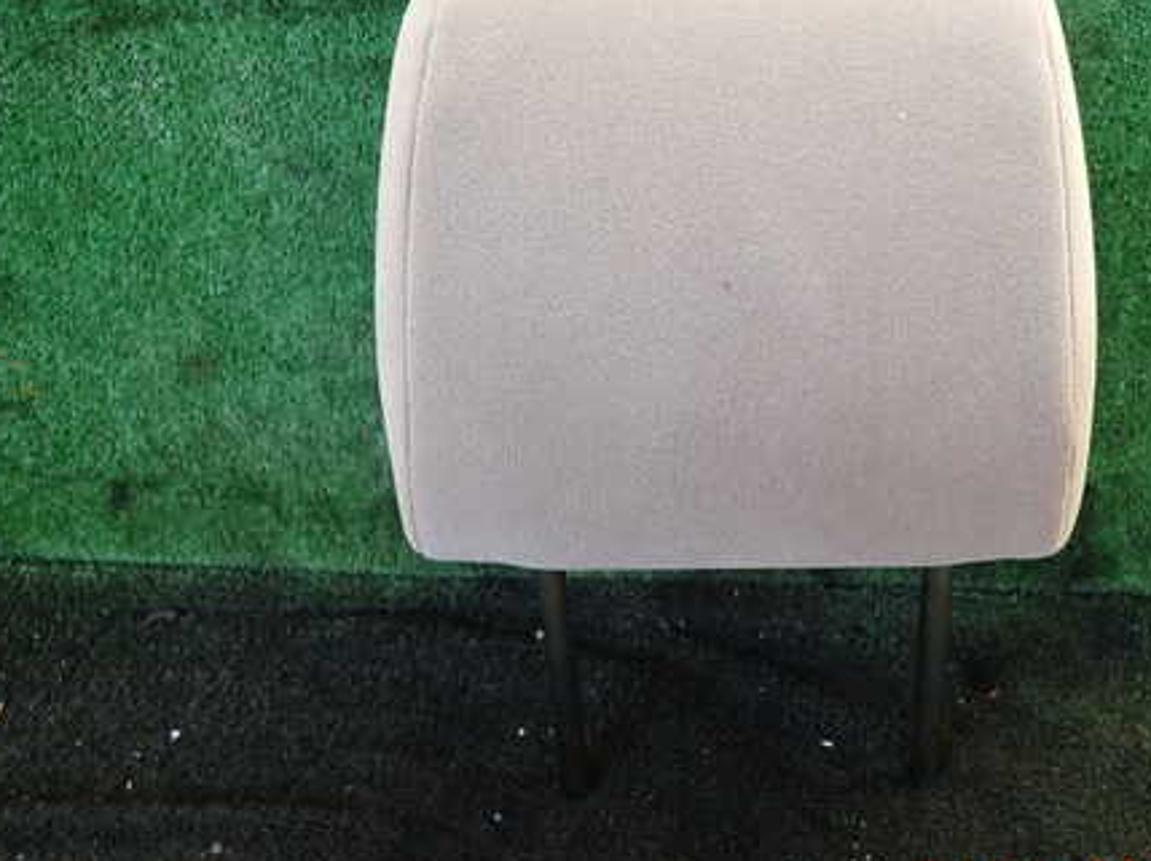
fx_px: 1163
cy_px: 319
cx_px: 727
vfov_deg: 40.3
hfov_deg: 52.0
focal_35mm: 35
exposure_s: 1/80
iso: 100
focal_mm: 4.5
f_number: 2
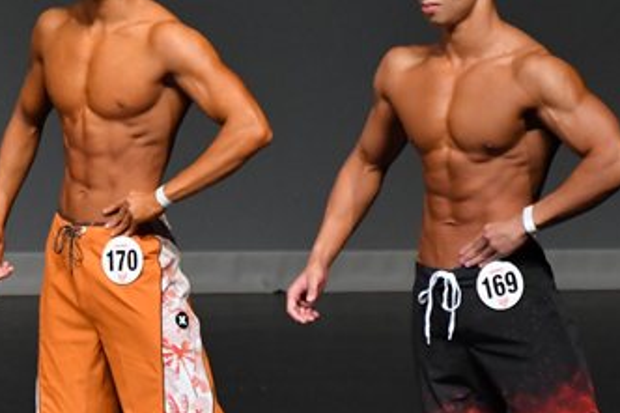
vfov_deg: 1.7
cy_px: 241
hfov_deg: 2.6
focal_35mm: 805
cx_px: 160
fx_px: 13856
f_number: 5.6
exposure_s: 1/400
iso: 4000
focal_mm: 230
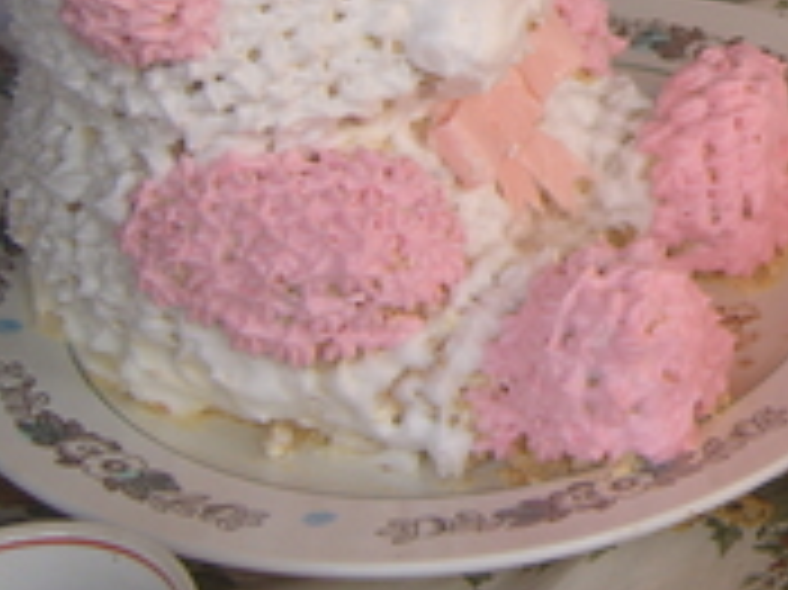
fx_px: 2047
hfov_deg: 20.5
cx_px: 919
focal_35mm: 90
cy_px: 0
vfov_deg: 16.1
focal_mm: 7.4
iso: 80
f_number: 2.8
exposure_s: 1/45
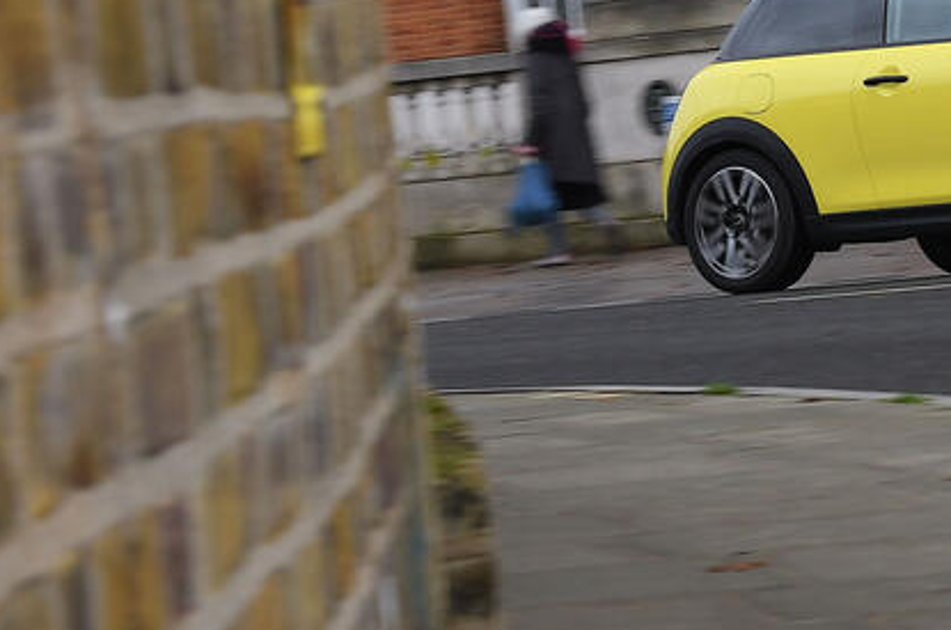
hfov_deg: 9.4
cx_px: 942
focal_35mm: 217
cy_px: -111
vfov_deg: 6.3
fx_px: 5721
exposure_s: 1/60
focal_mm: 50
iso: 500
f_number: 9
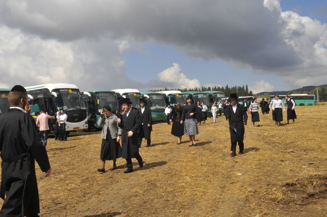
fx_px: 327
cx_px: 164
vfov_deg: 36.8
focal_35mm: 36
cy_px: 108
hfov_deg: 53.2
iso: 250
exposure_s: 1/250
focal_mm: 24
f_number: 16
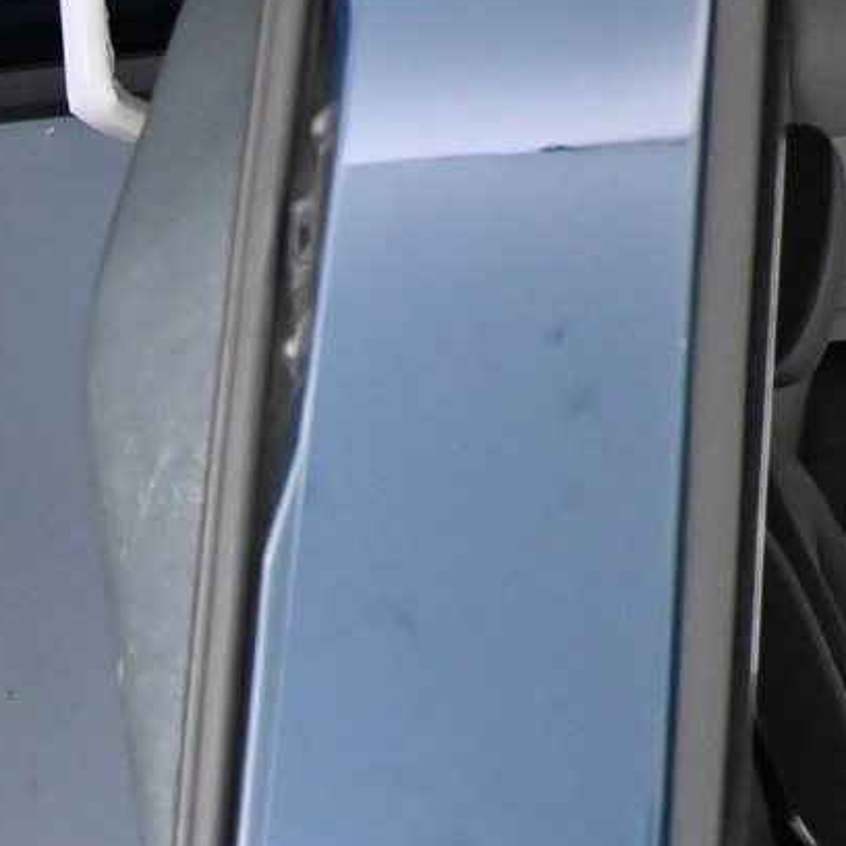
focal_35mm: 81
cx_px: -539
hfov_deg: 18.2
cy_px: 877
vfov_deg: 20.6
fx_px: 2240
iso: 5600
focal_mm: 16
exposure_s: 1/60
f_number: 3.5
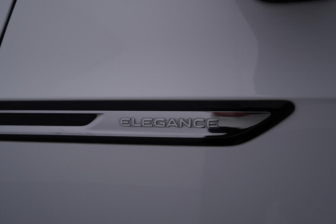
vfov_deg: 36.9
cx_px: 168
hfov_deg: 53.1
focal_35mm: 36
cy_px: 112
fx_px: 336
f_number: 5.6
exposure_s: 1/160
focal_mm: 24
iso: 125
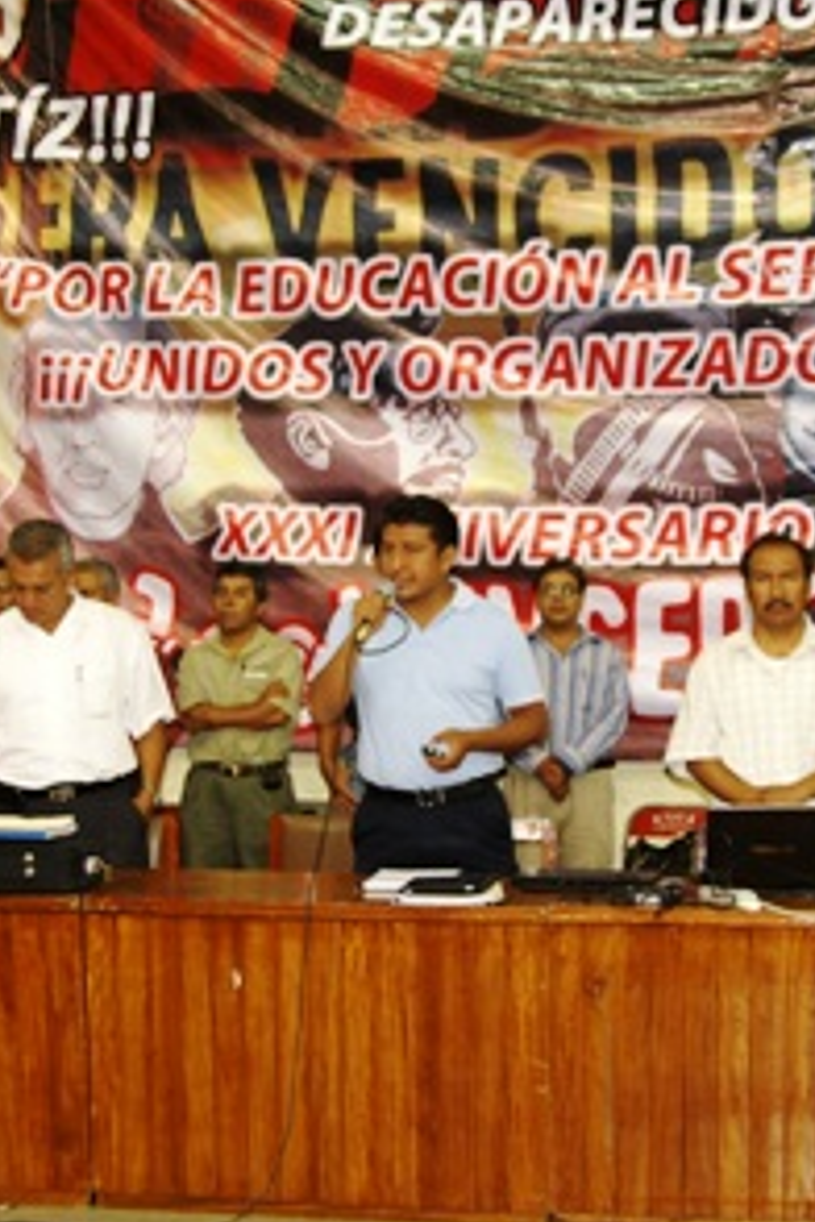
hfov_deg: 21.2
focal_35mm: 64
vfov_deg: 31.4
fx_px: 2173
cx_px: 437
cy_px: 611
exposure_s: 1/60
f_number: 2.8
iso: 400
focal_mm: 28
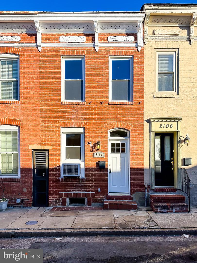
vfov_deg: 71.6
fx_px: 182
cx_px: 98
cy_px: 132
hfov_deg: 56.8
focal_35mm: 24
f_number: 1.8
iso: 80
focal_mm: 6.86
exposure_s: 1/3200
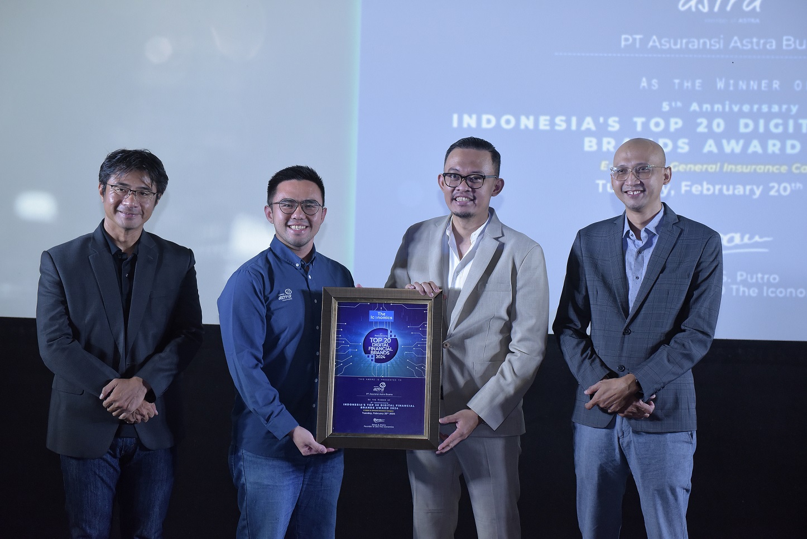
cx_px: 404
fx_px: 1391
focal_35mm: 62
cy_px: 270
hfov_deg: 32.4
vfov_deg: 21.9
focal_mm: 62
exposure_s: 1/200
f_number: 4
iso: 2500
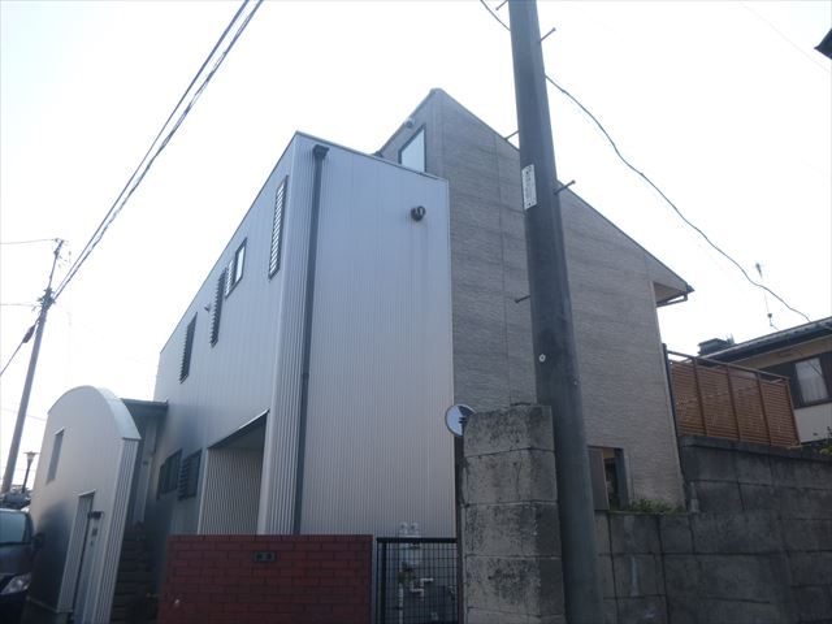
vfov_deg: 54.9
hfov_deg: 69.4
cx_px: 416
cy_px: 312
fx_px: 601
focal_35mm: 25
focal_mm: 4.5
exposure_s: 1/400
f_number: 3.9
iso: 100
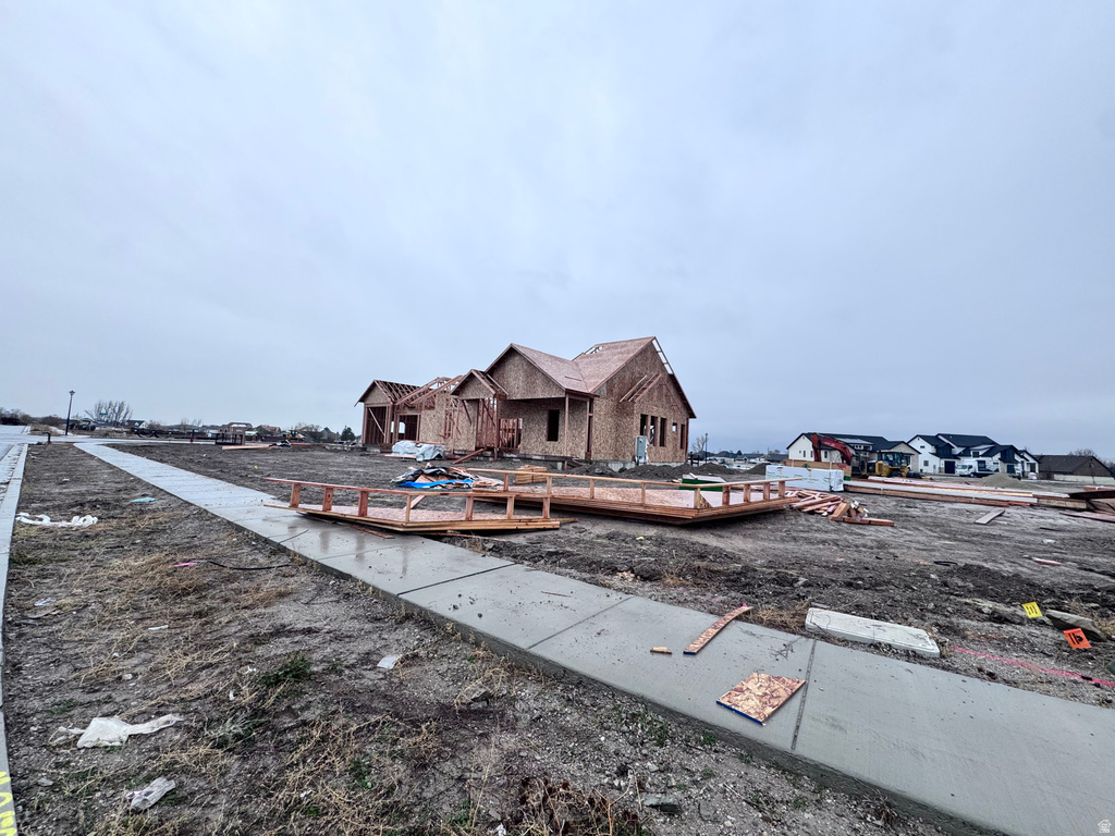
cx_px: 558
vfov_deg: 85.7
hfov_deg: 102.1
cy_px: 418
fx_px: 451
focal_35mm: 14
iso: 40
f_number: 2.2
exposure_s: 1/968
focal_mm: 2.22
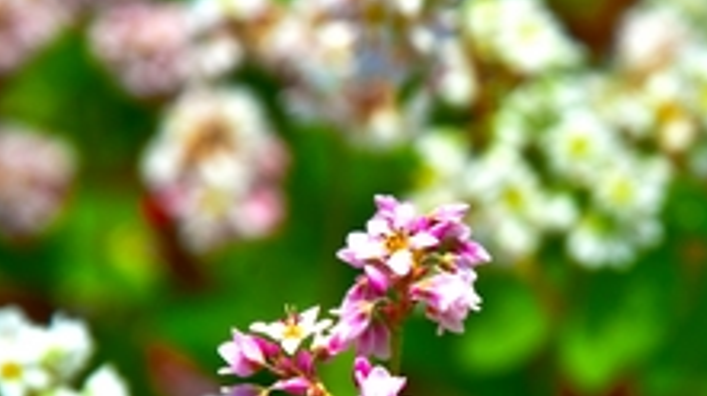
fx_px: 7457
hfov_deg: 5.4
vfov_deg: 3.0
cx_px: 502
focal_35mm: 398
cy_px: 374
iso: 200
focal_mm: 120
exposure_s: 1/320
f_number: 10
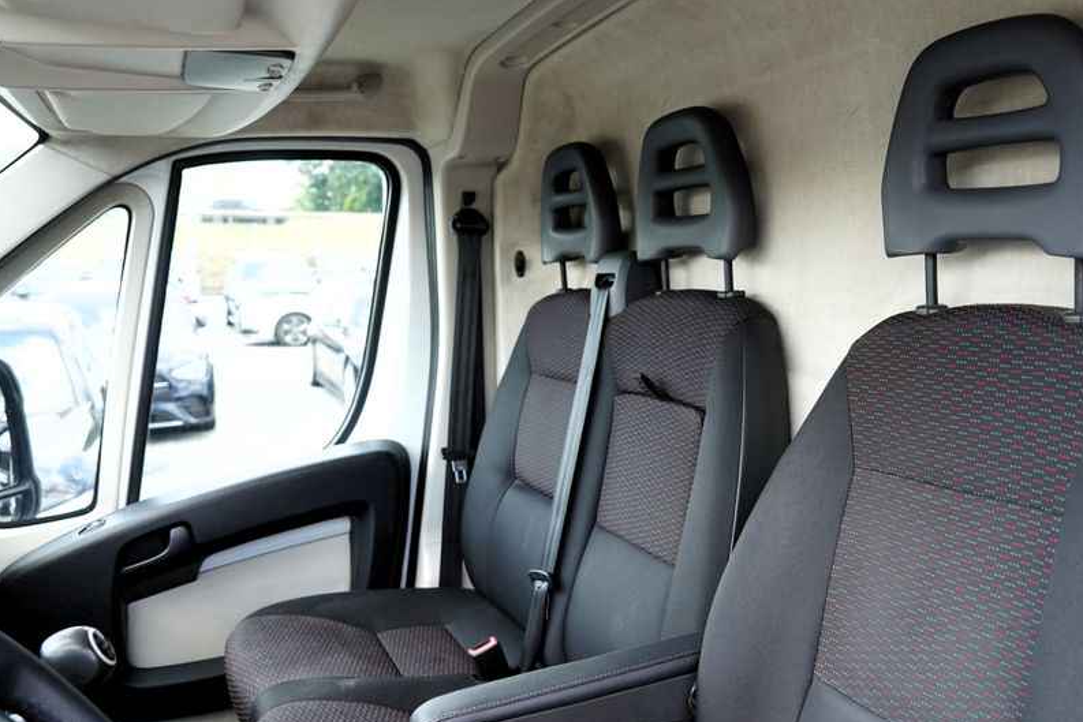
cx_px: 694
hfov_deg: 59.3
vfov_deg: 42.3
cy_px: 354
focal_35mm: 31
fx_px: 933
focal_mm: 24
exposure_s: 1/160
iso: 320
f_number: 4
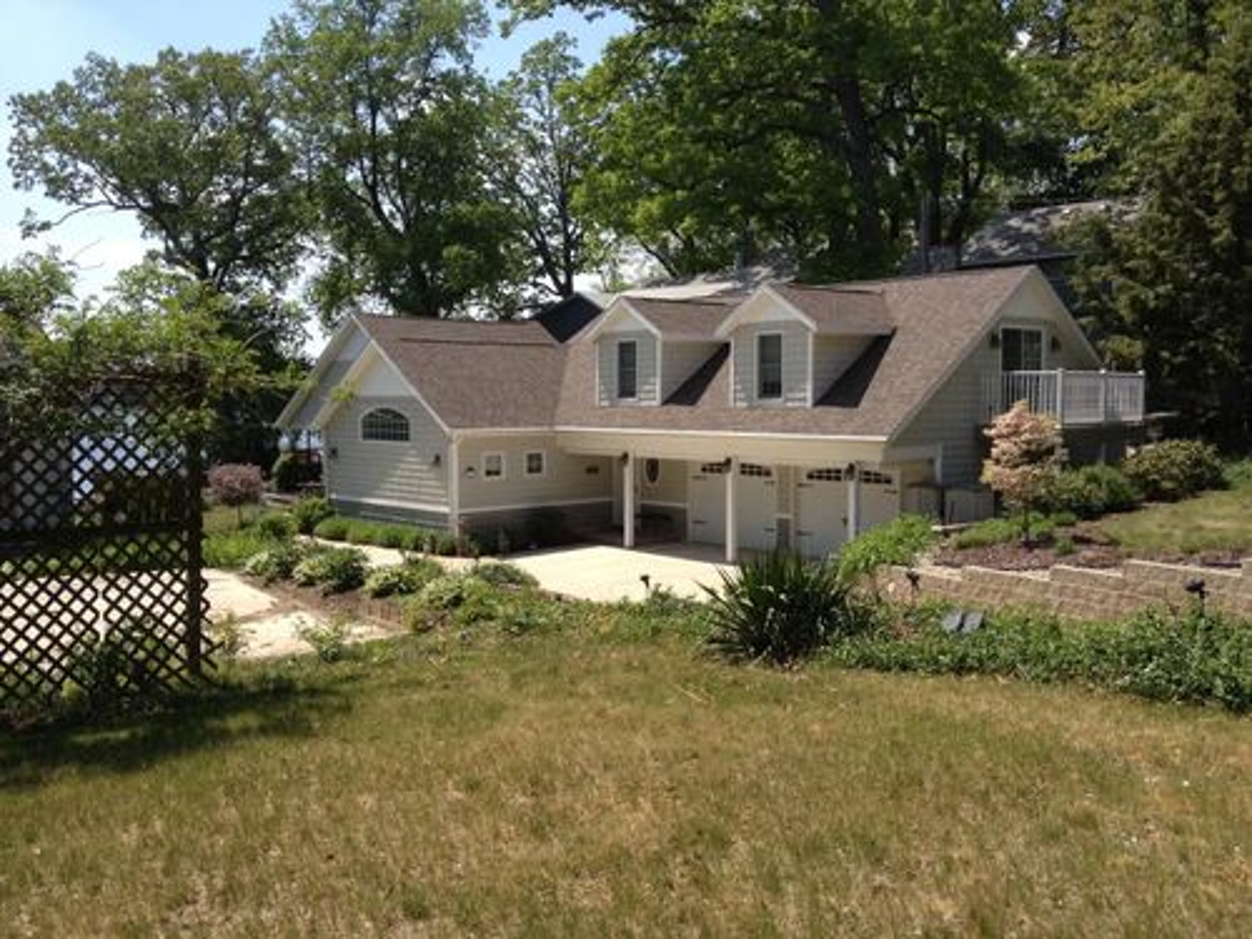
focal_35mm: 35
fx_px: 1266
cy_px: 470
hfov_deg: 52.6
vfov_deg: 40.7
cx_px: 626
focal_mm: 4.28
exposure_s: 1/1284
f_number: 2.4
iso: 64
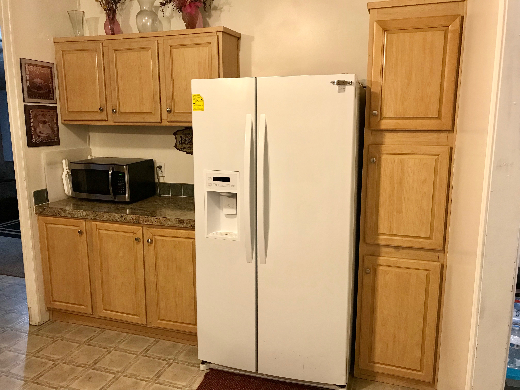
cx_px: 260
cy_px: 195
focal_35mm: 28
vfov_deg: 49.7
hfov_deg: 63.4
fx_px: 421
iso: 50
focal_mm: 3.99
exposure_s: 1/15
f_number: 1.8
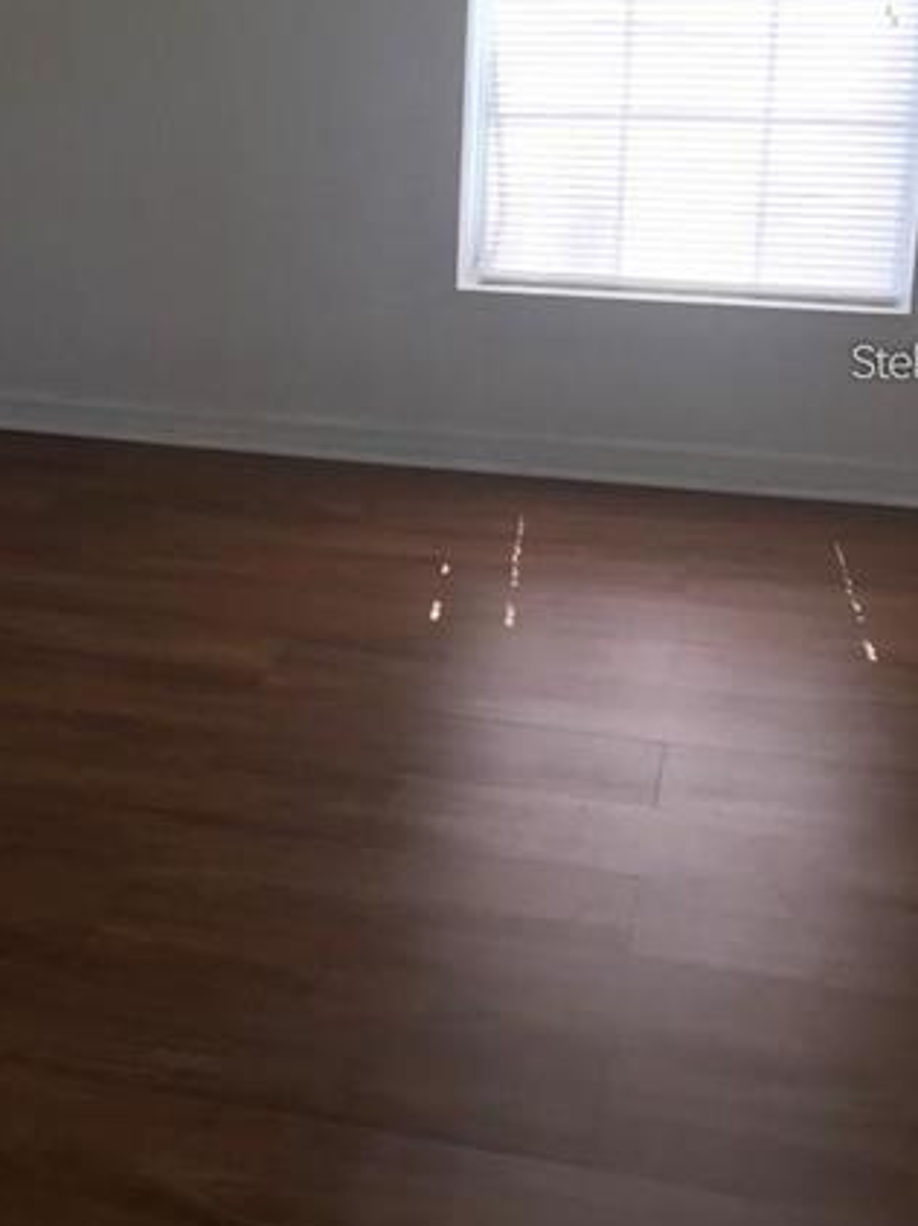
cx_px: 221
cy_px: 360
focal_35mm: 51
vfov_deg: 36.9
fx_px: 1805
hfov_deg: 28.1
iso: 40
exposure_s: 1/120
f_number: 1.8
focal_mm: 3.99
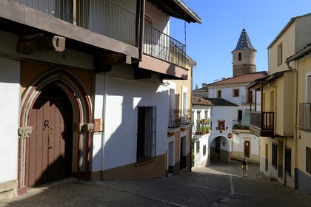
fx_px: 268
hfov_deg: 60.3
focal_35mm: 31
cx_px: 156
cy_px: 104
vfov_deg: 42.3
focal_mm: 31
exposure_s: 1/320
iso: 100
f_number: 9
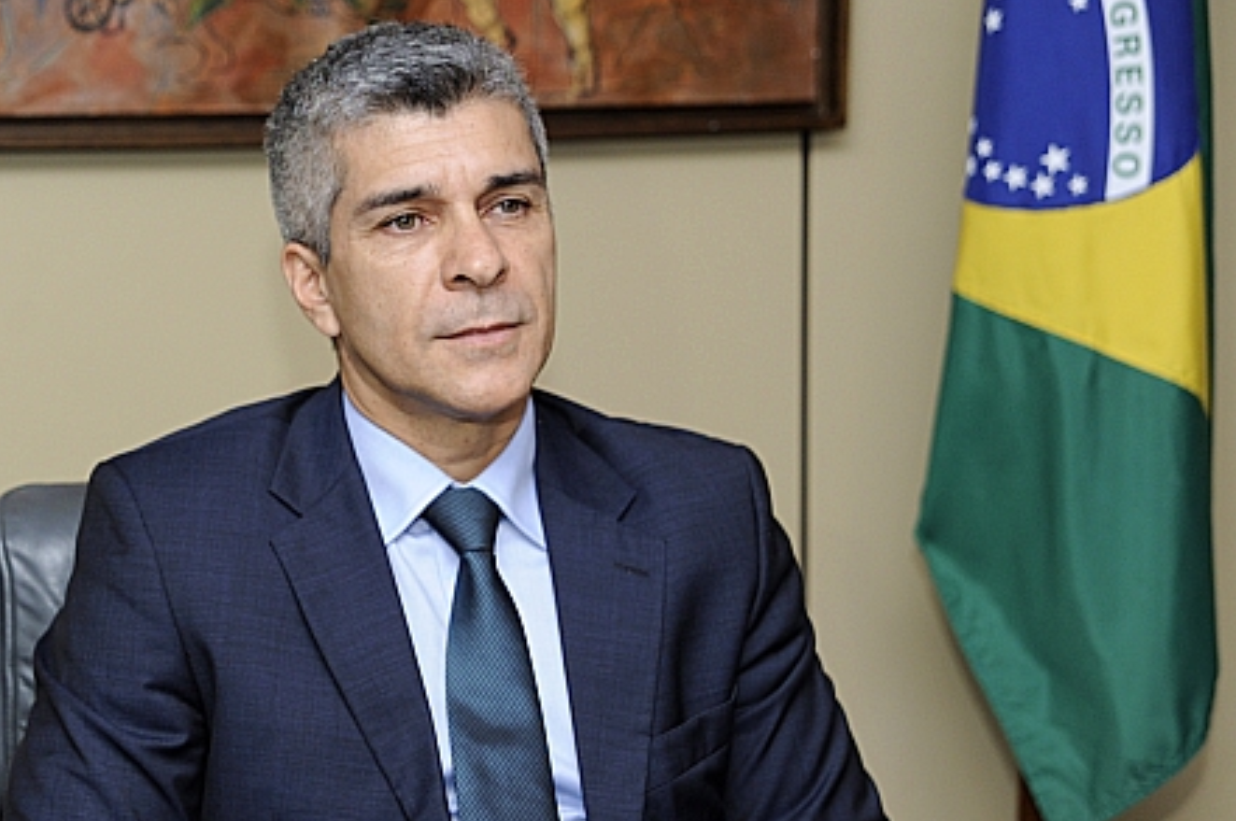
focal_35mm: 99
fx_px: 3395
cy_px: 511
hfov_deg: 20.5
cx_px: 387
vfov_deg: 13.8
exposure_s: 1/320
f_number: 4
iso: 1000
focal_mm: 65
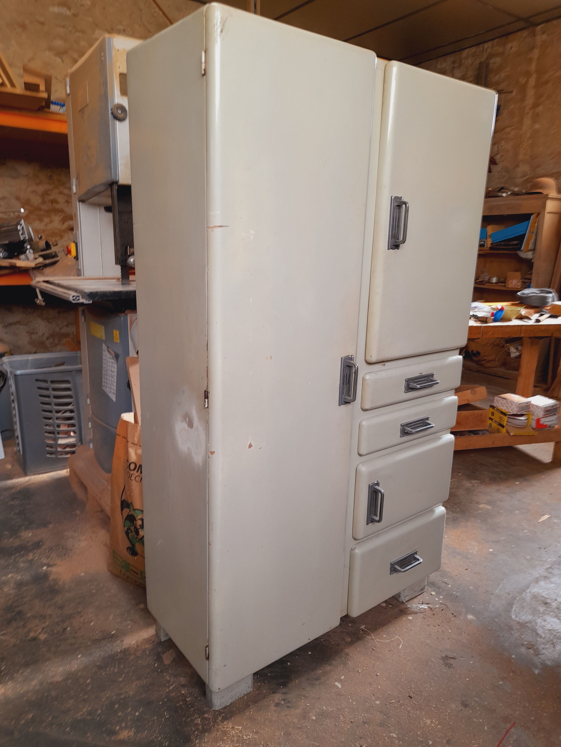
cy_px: 374
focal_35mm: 25
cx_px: 280
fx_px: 540
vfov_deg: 69.4
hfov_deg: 54.9
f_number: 2
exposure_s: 1/33
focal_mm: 4.6
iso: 40
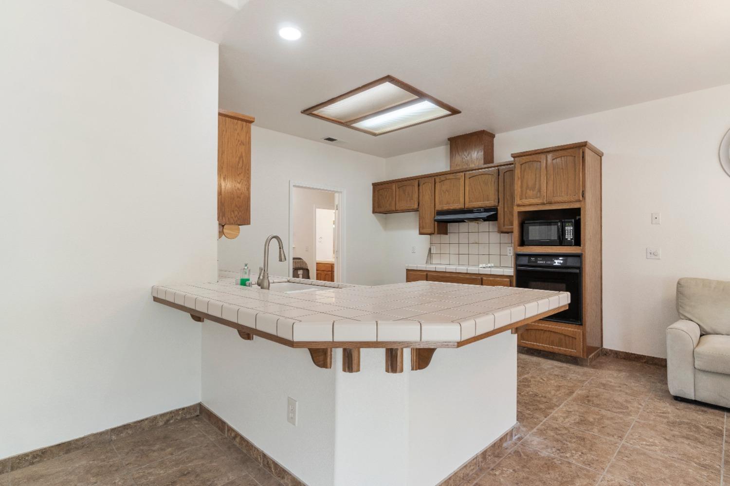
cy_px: 243
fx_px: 365
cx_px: 365
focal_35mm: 18
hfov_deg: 90.0
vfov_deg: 67.3
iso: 400
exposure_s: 1/2.5
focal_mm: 12
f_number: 8
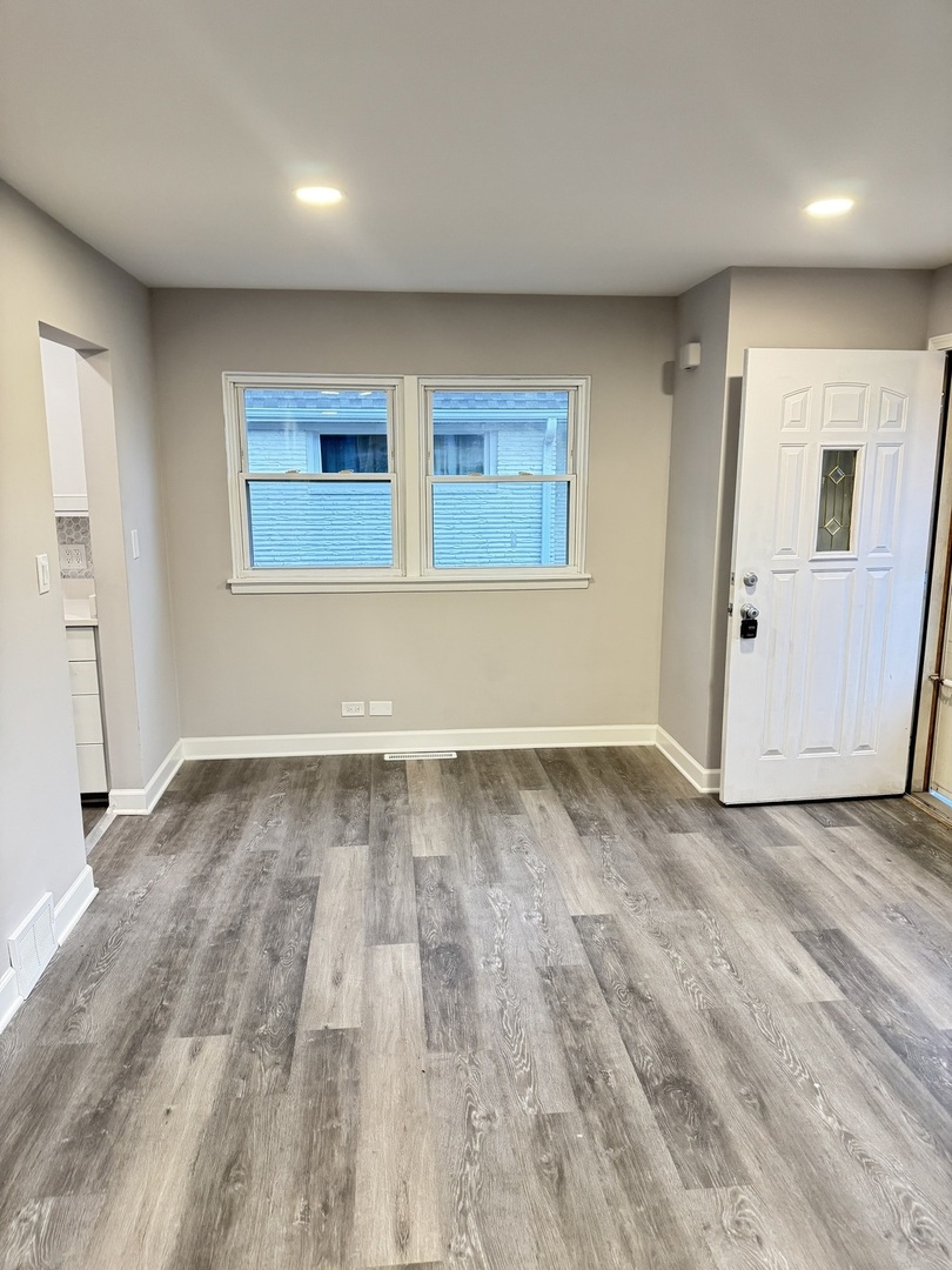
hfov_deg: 56.8
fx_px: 880
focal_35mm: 24
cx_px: 476
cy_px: 635
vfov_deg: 71.6
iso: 400
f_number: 1.78
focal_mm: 6.76
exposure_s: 1/60
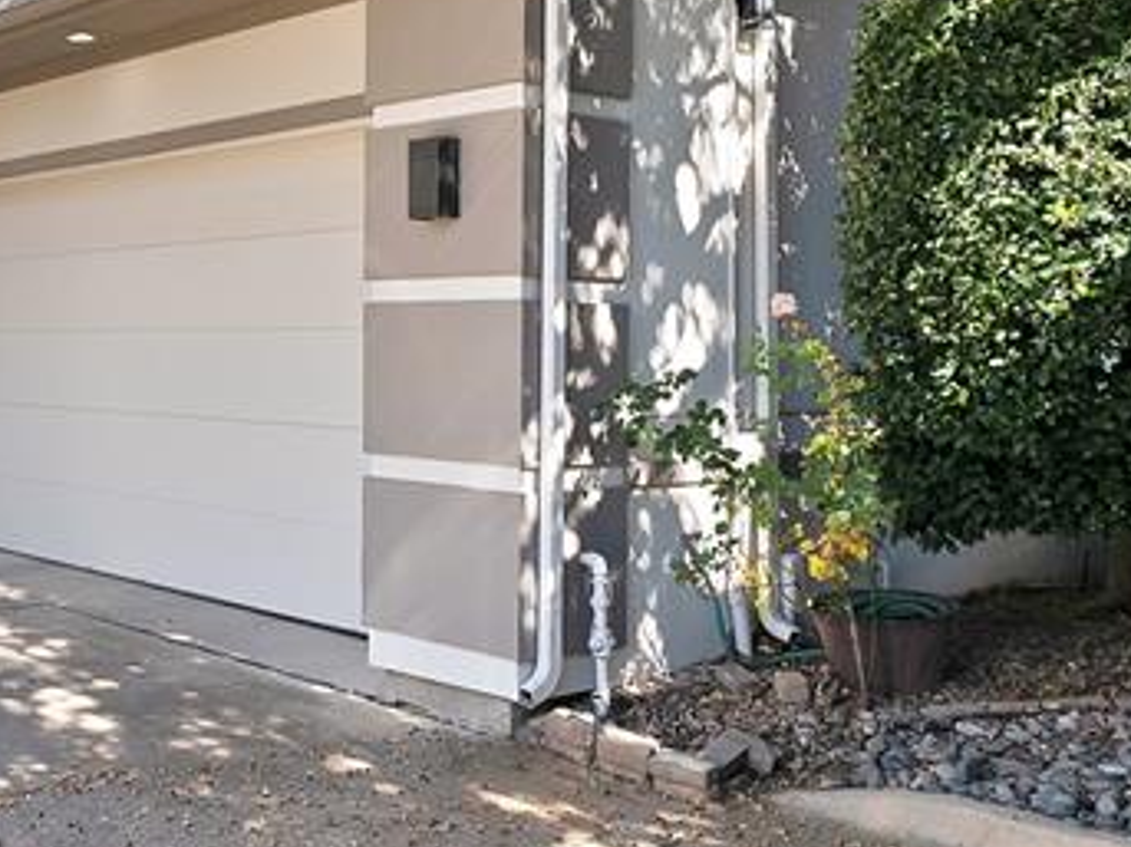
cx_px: 92
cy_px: 338
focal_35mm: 46
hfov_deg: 38.2
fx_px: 1502
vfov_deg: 31.4
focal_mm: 16
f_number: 9
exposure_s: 1/125
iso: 640
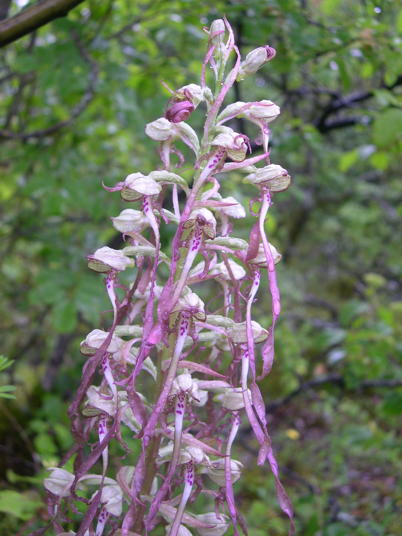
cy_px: 268
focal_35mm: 42
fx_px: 650
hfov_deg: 34.3
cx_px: 201
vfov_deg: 44.8
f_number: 2.9
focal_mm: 9
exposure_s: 1/46
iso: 100
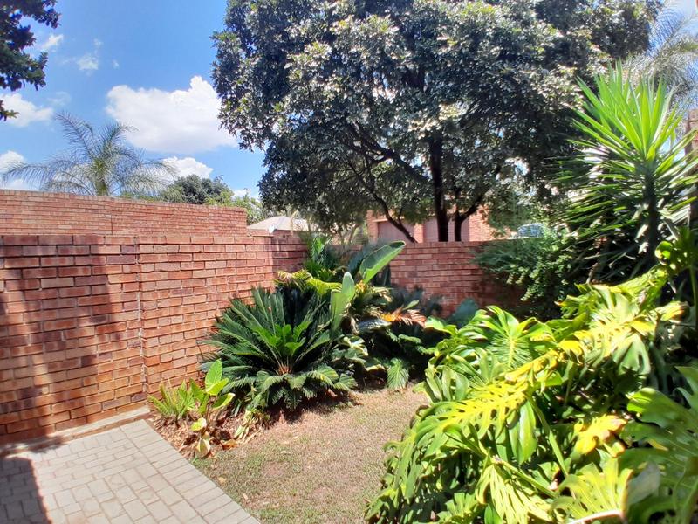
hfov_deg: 91.0
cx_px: 349
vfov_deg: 74.7
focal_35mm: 17
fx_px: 343
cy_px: 262
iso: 40
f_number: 2.2
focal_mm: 1.46
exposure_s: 1/621
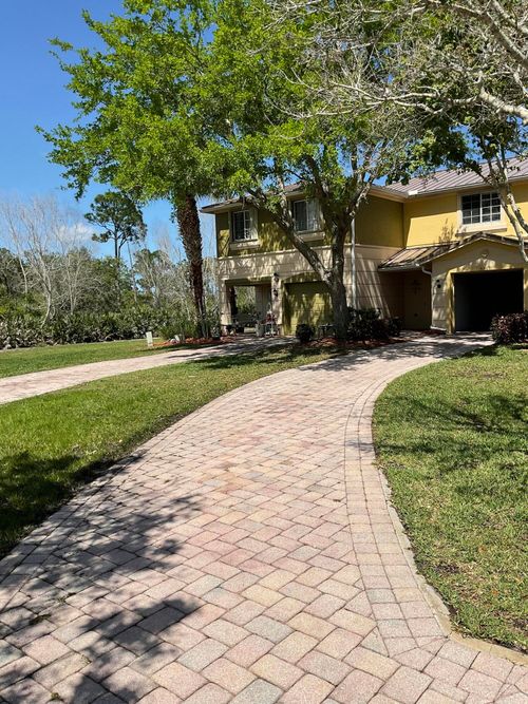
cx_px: 264
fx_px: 590
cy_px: 352
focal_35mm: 29
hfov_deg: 48.2
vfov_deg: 61.7
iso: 16
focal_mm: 3
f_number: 1.8
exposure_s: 1/2801
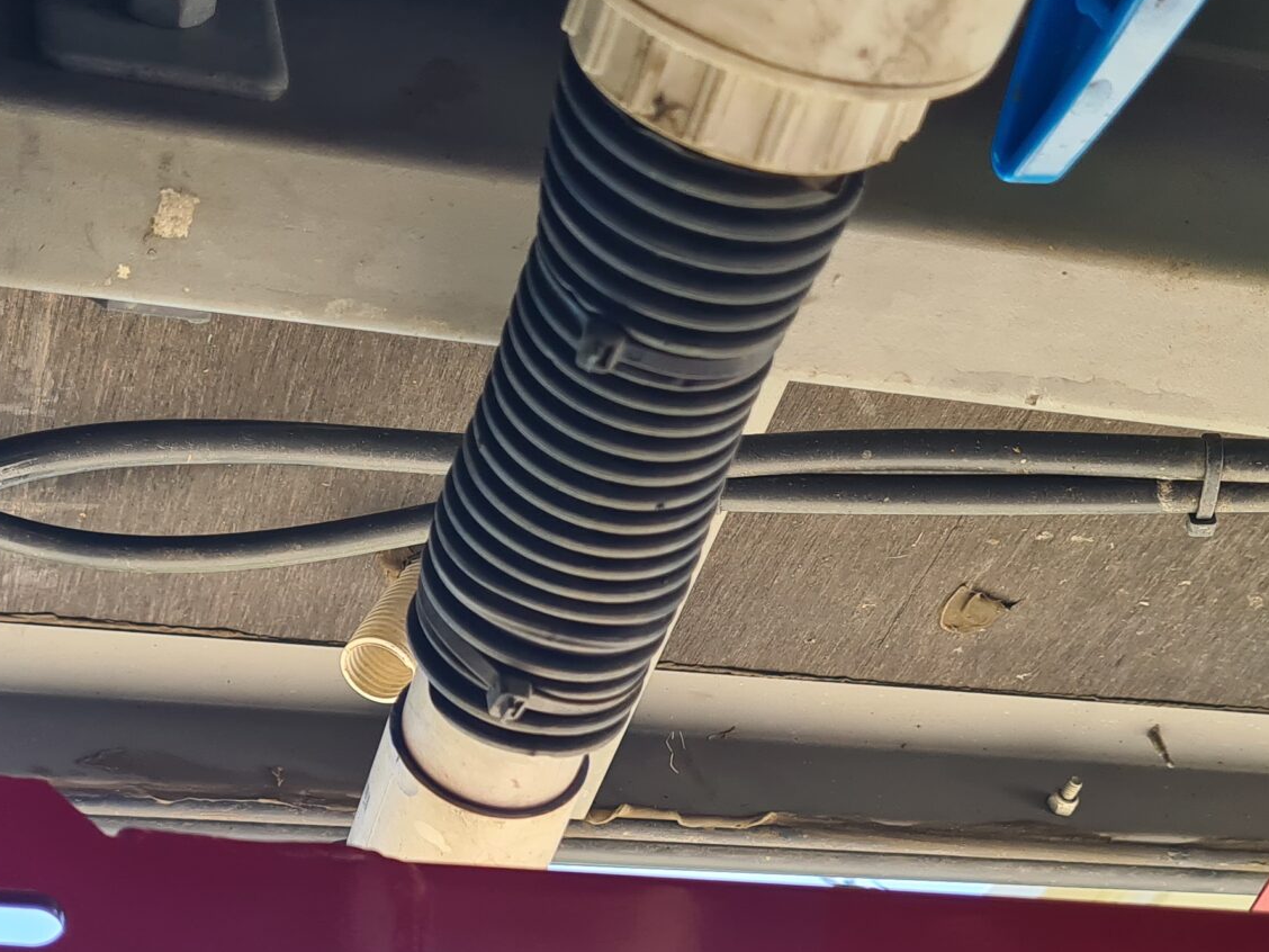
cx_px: 488
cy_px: 622
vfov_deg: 24.7
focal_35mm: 59
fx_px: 2163
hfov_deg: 32.6
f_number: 1.8
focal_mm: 5.4
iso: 50
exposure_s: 1/371
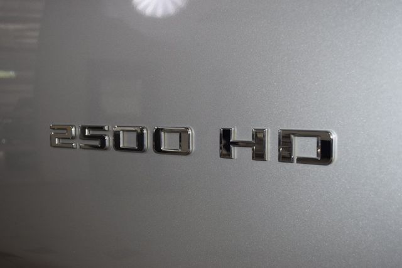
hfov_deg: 45.0
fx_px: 486
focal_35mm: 44
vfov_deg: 30.9
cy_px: 134
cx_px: 201
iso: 640
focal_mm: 29
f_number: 5
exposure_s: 1/100
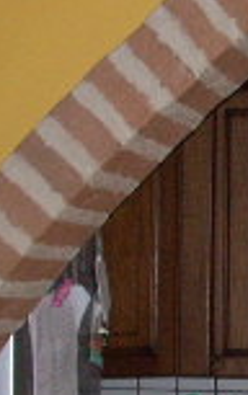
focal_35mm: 164
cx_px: 599
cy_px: 287
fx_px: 1769
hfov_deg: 7.5
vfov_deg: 12.7
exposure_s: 1/60
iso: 200
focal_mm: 6.2
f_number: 2.8
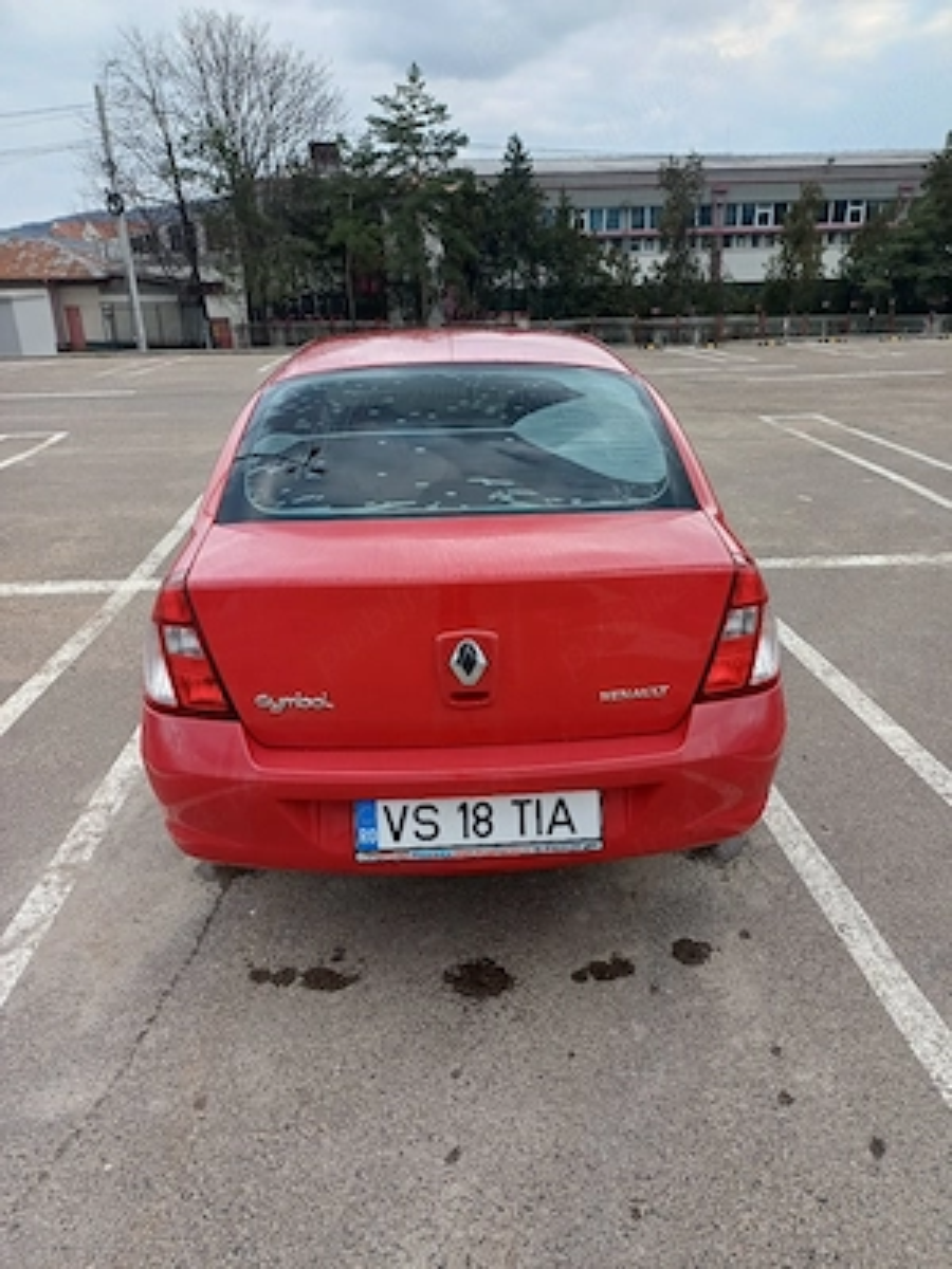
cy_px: 634
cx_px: 476
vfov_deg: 69.4
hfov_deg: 54.9
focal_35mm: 25
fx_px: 917
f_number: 1.8
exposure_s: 1/103
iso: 50
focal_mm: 4.65
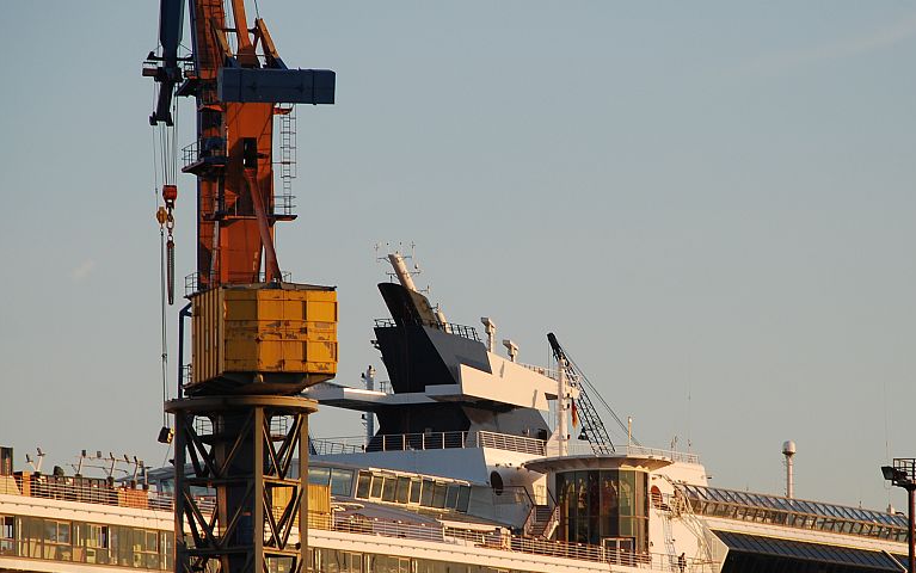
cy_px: 390
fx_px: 6885
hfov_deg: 7.6
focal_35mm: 276
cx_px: 530
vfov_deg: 4.8
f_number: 6.3
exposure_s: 1/125
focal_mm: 135
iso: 100
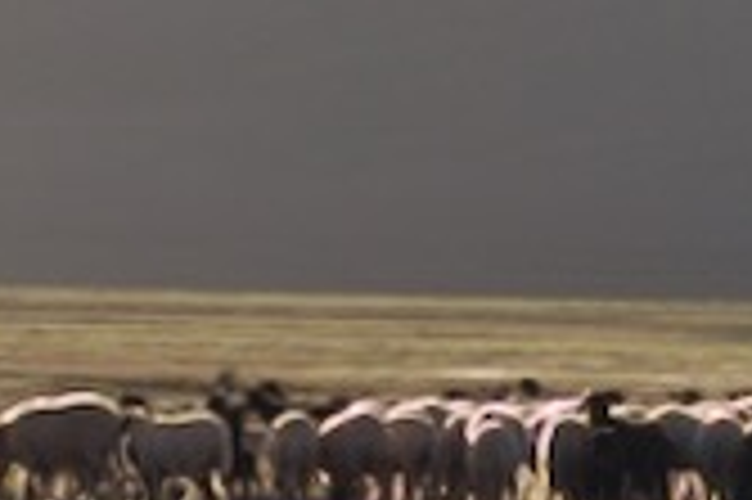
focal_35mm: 637
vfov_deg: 2.2
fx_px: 13293
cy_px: -185
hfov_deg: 3.2
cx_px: 1315
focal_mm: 55
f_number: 5
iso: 320
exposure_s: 1/500
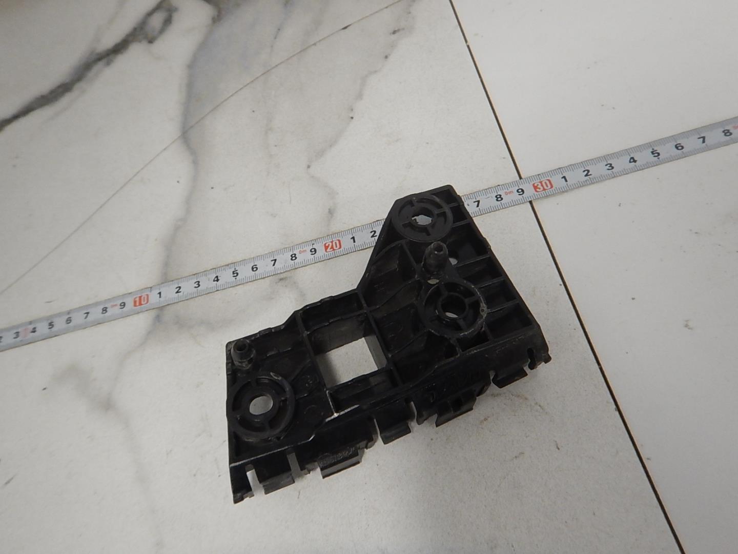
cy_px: 277
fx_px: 512
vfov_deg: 56.8
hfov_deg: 71.6
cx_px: 369
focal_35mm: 24
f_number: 2.8
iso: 400
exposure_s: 1/80
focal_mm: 4.3
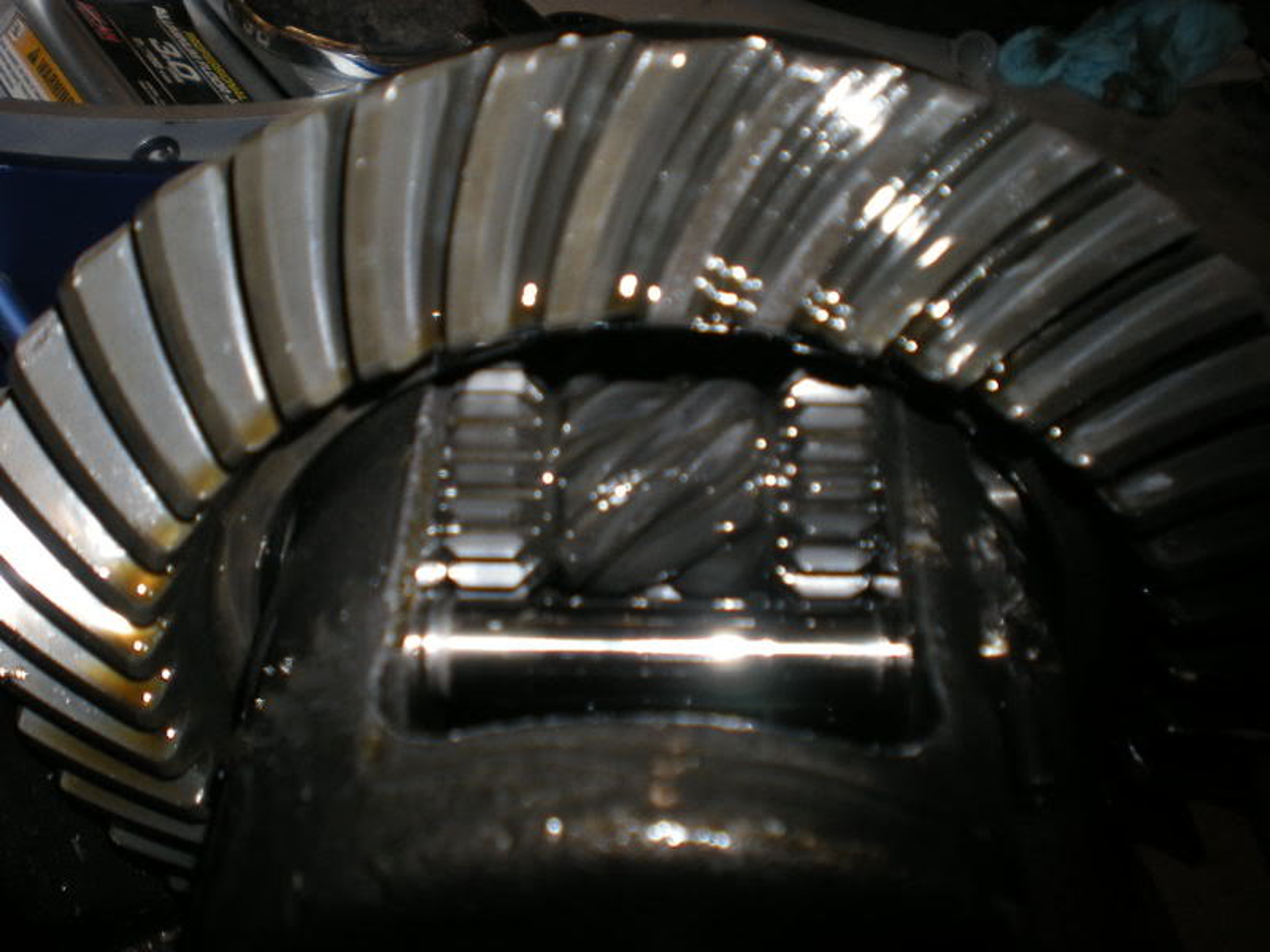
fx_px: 1394
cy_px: 476
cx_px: 635
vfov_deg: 37.7
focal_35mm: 38
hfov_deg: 49.0
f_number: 3.1
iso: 64
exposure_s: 1/60
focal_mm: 6.3
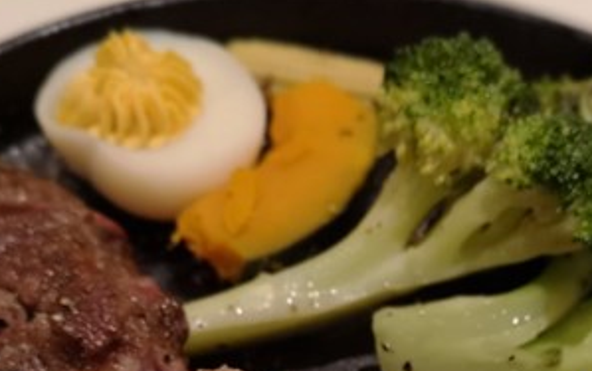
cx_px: 366
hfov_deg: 29.7
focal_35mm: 69
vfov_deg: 17.8
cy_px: 460
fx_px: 1113
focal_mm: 3.95
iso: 160
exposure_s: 1/40
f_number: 4
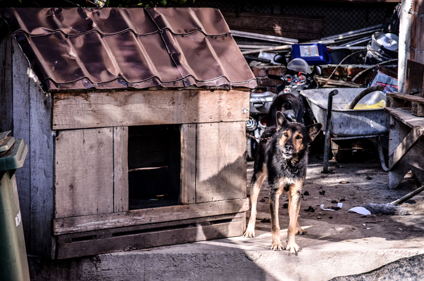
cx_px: 212
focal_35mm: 202
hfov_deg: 10.2
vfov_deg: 6.8
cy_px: 140
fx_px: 2380
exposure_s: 1/80
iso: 100
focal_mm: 135
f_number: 5.6
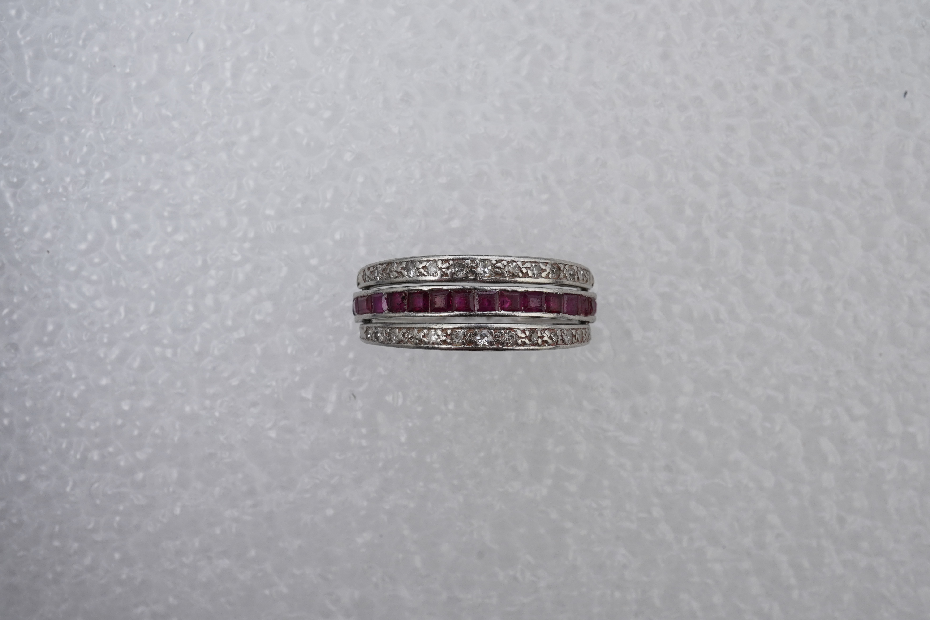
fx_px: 1162
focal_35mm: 45
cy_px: 310
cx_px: 465
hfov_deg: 43.6
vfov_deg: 29.9
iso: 640
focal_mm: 30
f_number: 22
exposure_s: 1/125
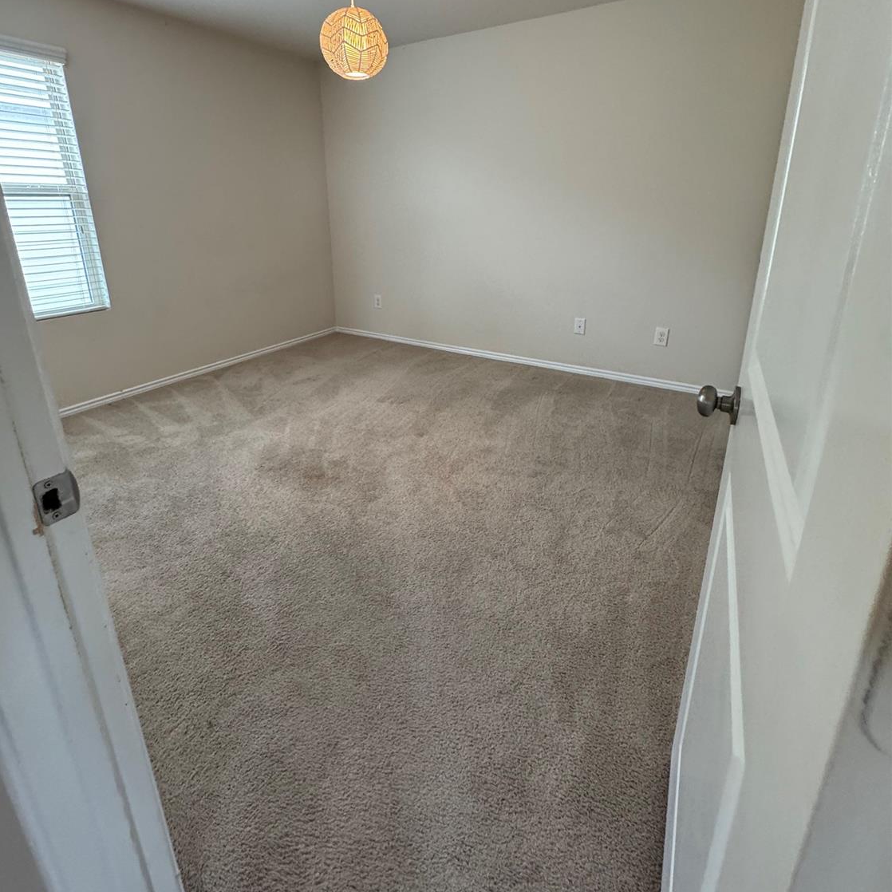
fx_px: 496
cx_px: 433
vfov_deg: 82.8
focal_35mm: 17
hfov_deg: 83.9
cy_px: 349
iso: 320
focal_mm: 2.22
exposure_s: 1/60
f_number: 2.2
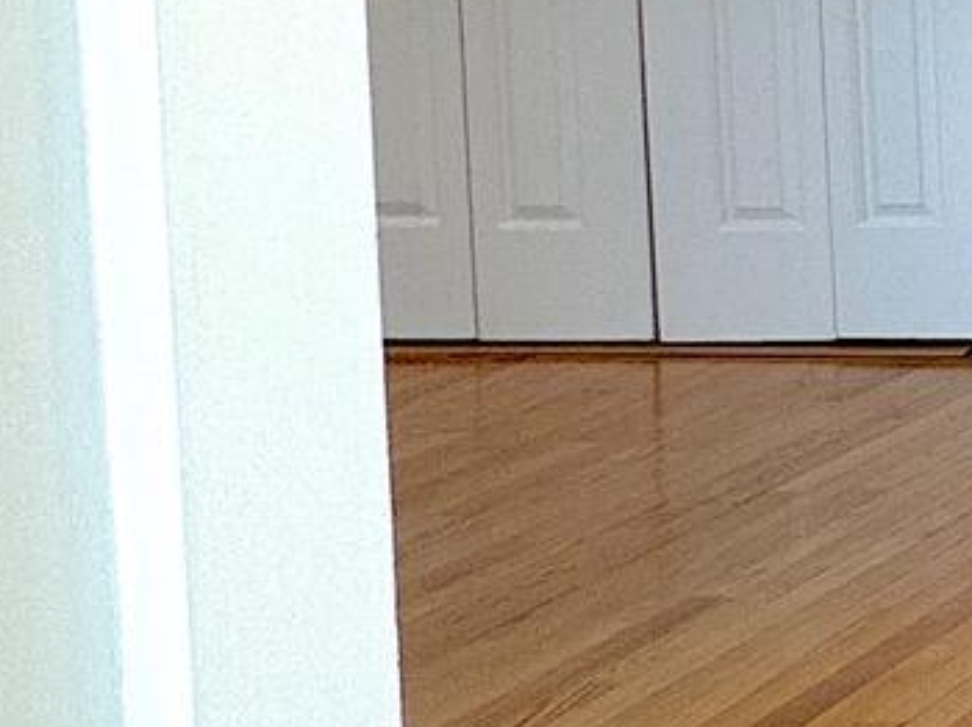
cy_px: -261
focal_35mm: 82
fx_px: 2301
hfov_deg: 13.2
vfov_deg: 16.8
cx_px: 2602
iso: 64
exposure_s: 1/120
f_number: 2.2
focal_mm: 2.22
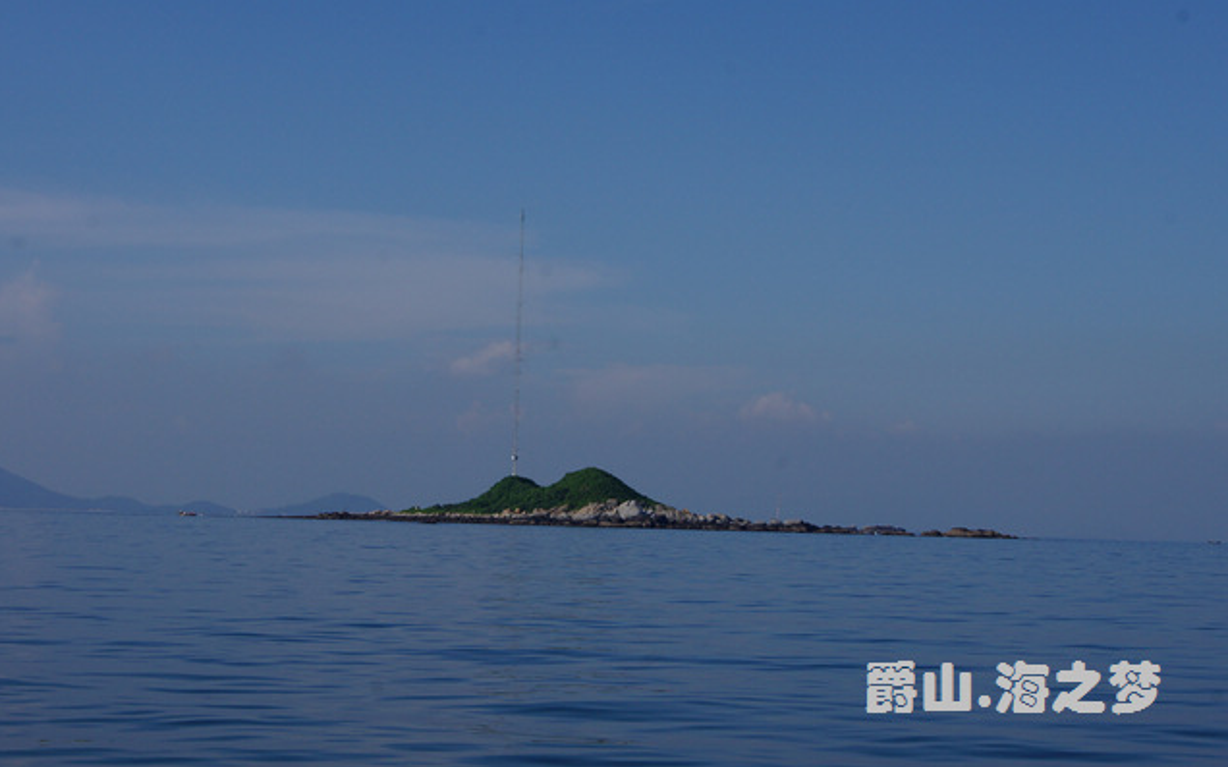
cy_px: 378
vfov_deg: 15.4
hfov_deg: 24.5
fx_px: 2827
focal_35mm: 85
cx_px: 612
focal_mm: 55
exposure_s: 1/640
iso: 200
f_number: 13
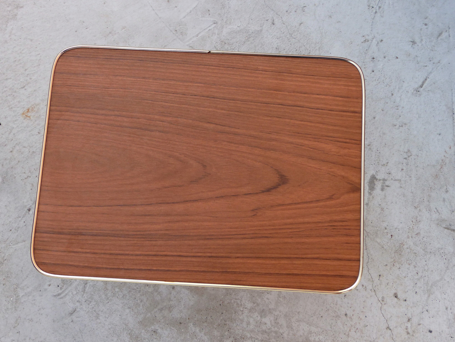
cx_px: 228
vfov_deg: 41.8
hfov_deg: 54.0
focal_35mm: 34
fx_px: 447
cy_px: 171
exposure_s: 1/400
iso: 100
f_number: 4
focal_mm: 6
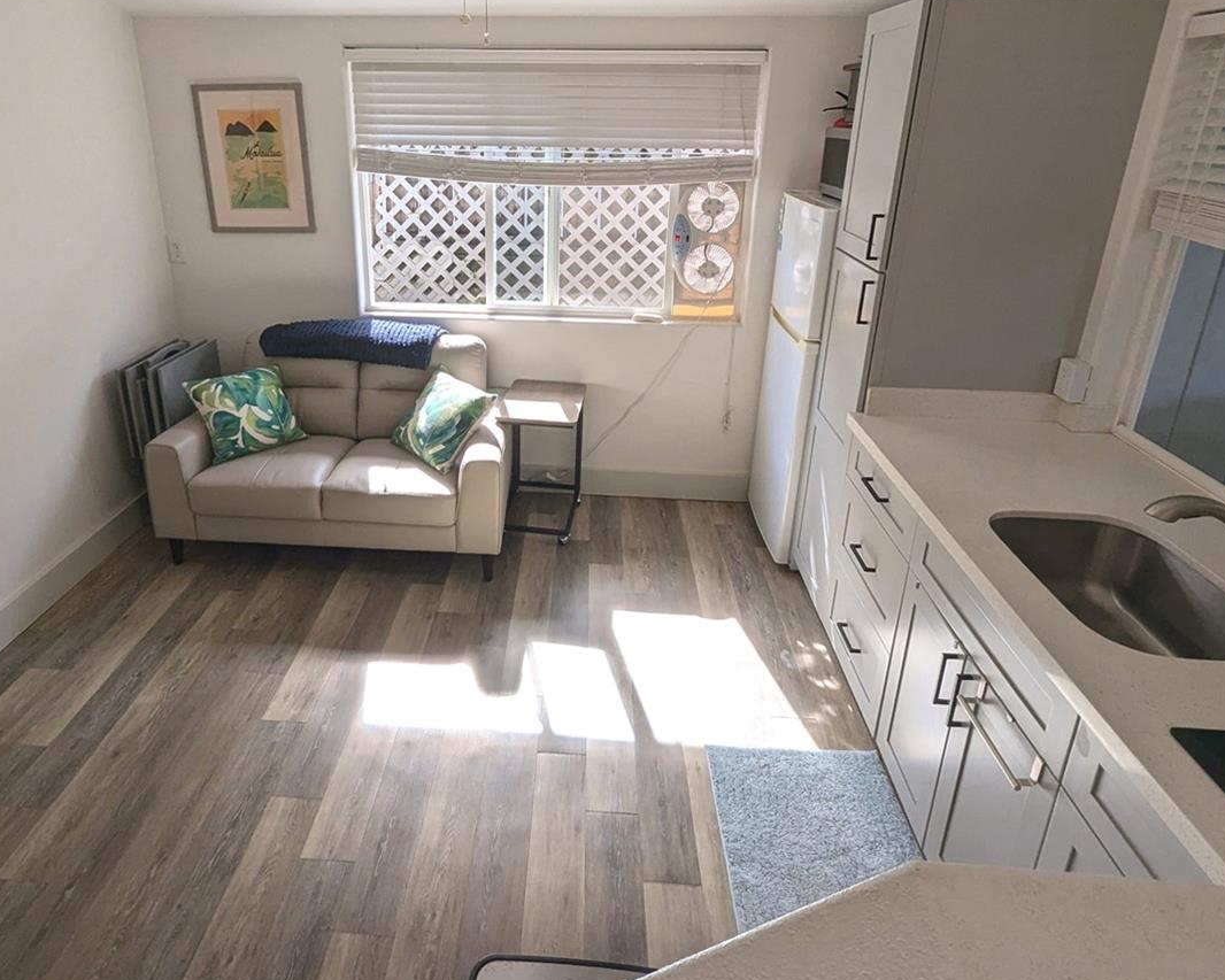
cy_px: 361
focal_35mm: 19
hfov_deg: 82.9
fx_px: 689
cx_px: 539
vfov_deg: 69.6
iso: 44
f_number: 2.2
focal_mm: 1.95
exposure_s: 1/338
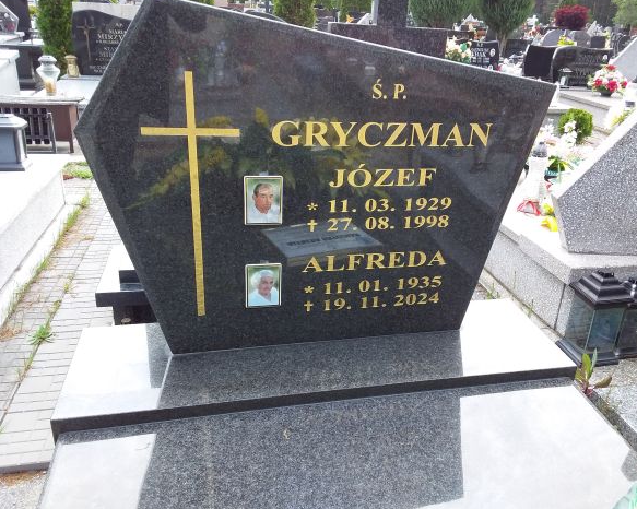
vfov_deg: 48.5
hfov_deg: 58.7
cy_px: 249
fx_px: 565
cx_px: 347
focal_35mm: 30
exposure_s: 1/280
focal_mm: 2.91
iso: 40
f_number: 1.9
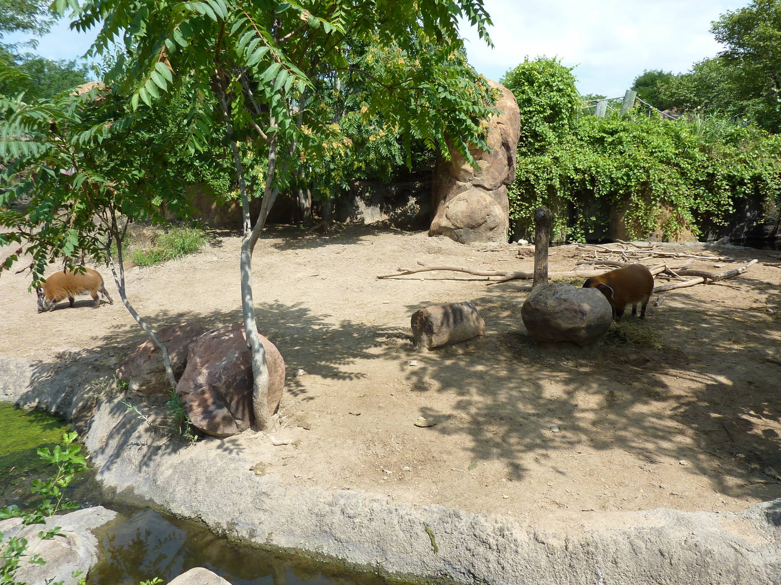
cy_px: 292
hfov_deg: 69.4
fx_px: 564
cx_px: 390
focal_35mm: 25
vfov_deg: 54.9
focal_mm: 4.1
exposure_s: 1/500
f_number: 3.3
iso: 80
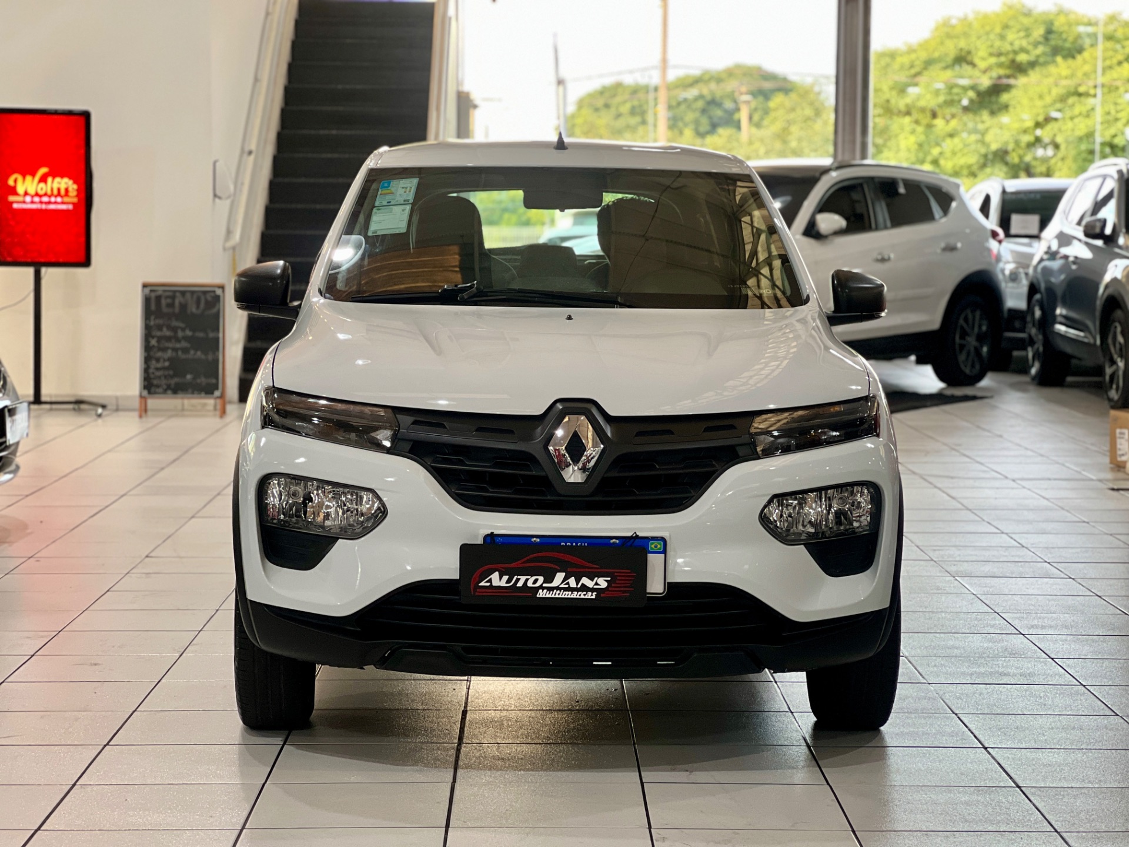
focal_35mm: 77
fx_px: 2511
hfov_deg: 25.3
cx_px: 564
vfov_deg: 19.1
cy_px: 424
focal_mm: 9
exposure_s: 1/40
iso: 125
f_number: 2.8
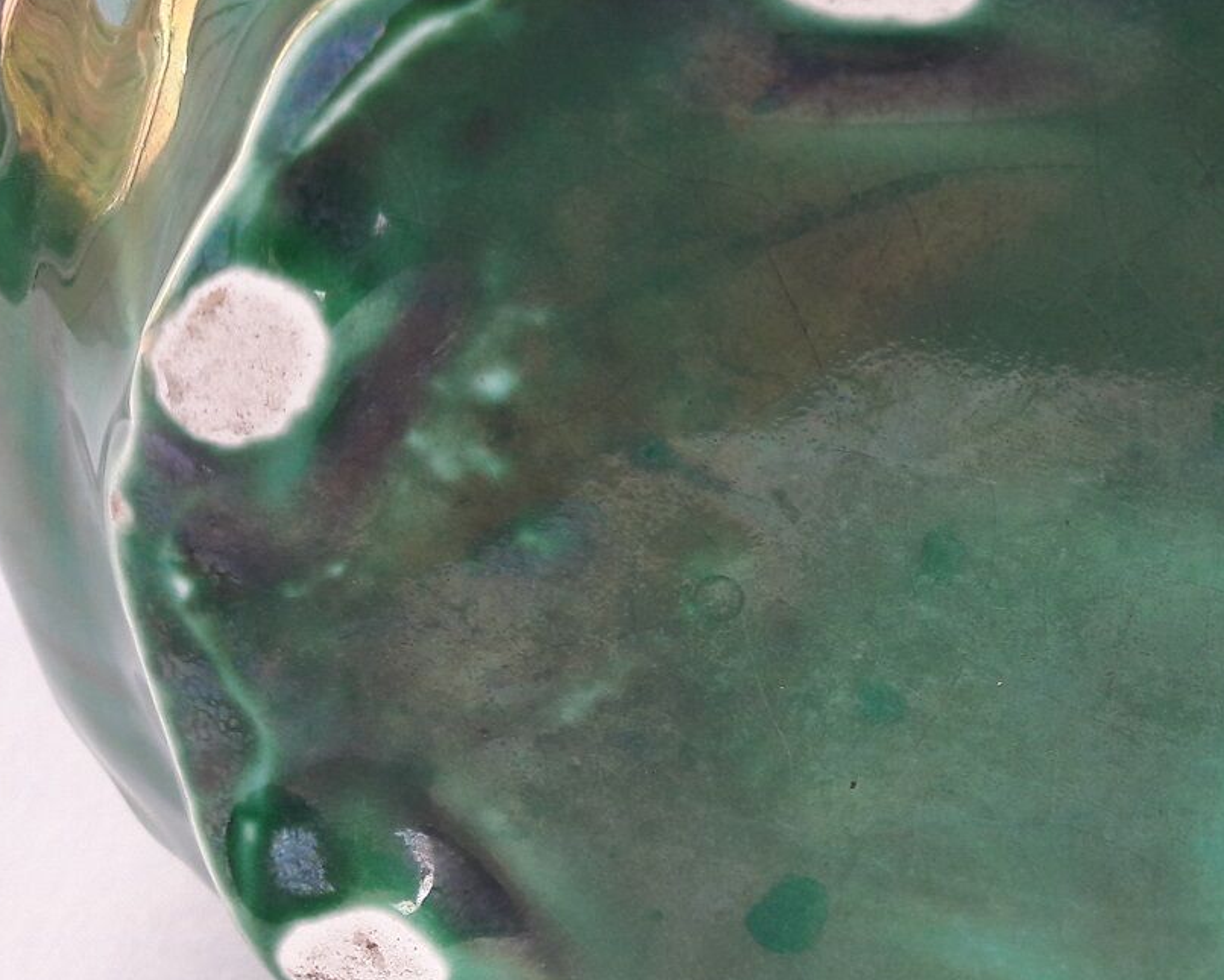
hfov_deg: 32.5
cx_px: 1011
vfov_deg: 27.1
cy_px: 523
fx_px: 2029
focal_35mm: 56
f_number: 1.9
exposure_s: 1/100
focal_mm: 3.7
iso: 50
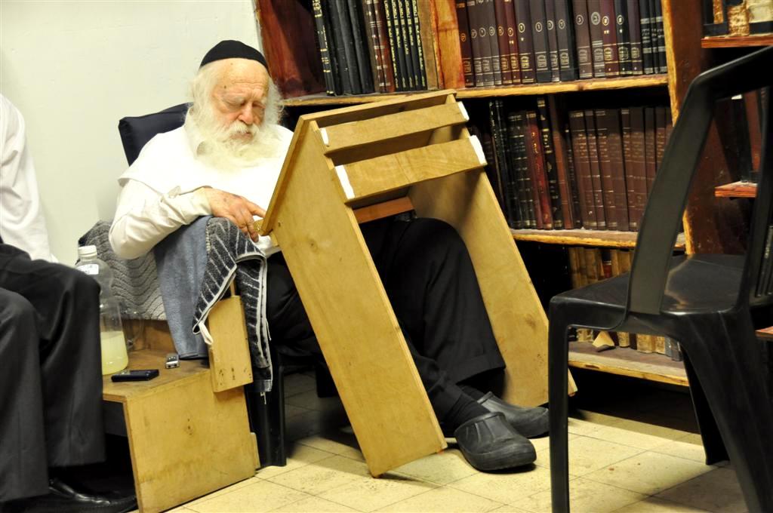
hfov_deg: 28.1
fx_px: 1544
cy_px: 256
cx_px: 386
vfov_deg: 18.9
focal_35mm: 72
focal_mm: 48
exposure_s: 1/30
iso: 1100
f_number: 4.5
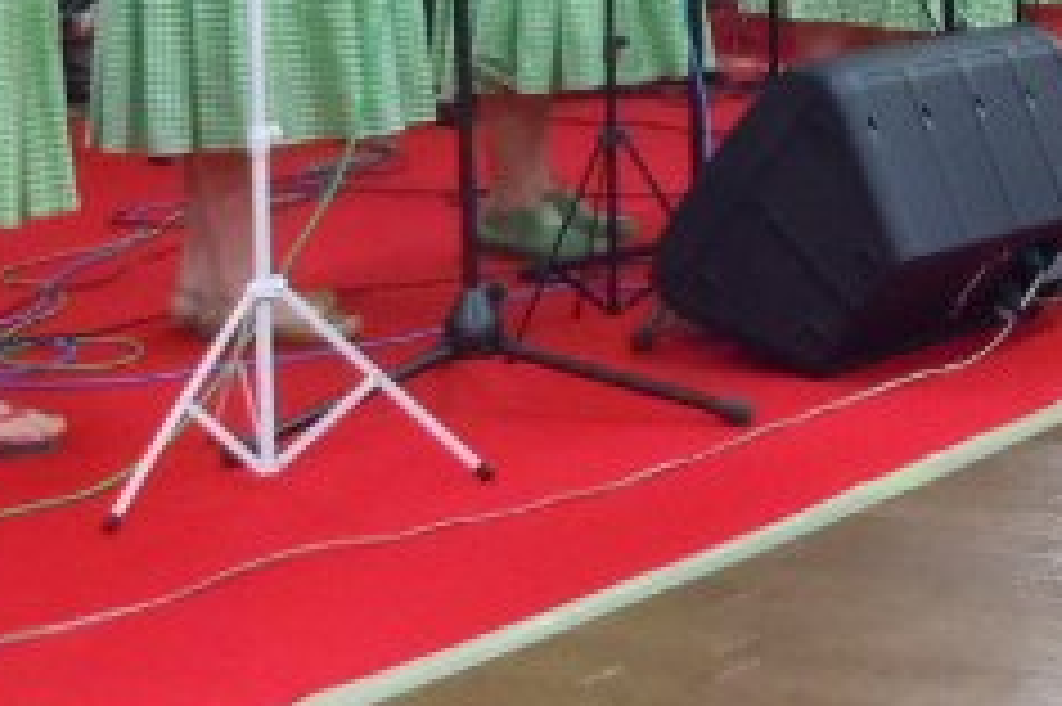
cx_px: 1156
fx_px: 3744
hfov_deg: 15.7
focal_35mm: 127
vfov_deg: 10.5
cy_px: -265
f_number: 4.6
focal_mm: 8.1
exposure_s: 1/25
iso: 800
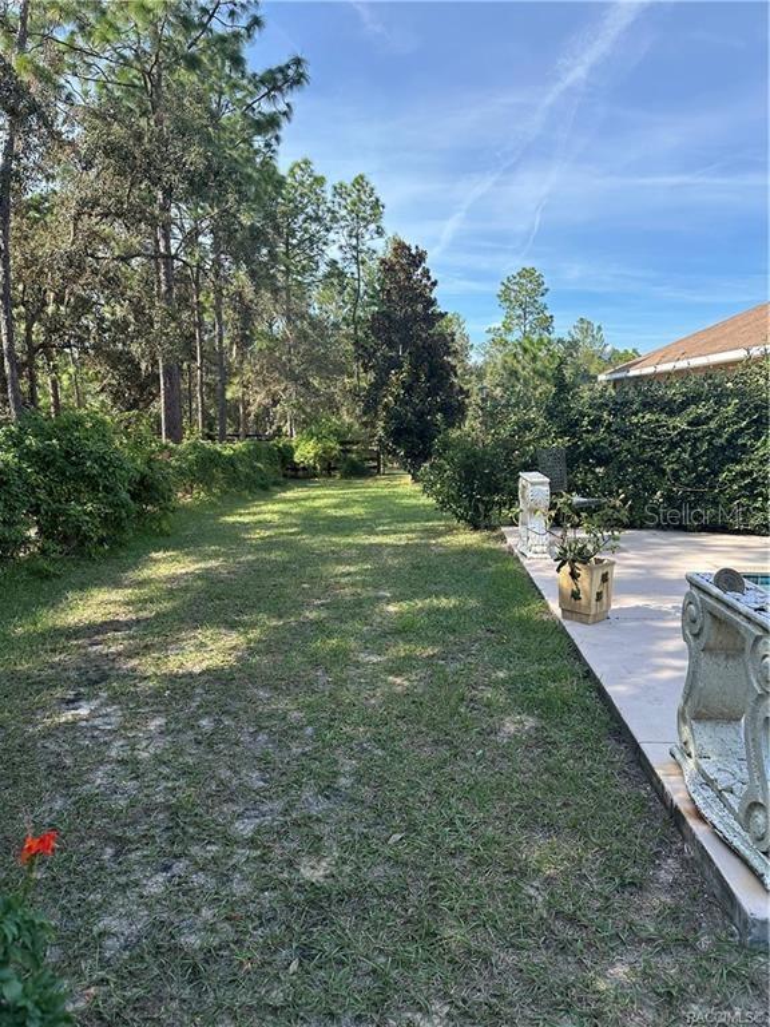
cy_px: 514
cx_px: 385
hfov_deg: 56.8
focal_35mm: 24
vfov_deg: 71.6
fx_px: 712
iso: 80
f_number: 1.78
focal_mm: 6.86
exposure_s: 1/1779
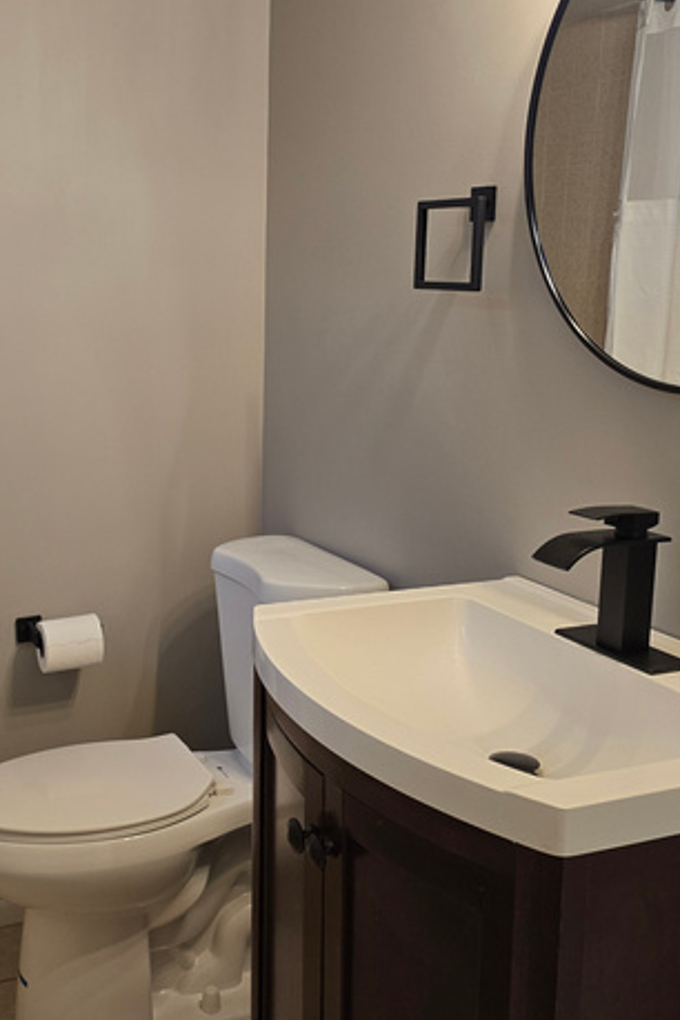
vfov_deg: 48.3
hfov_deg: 33.0
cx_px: 211
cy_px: 444
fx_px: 1133
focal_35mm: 40
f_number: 1.7
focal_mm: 6.3
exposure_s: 1/120
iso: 160
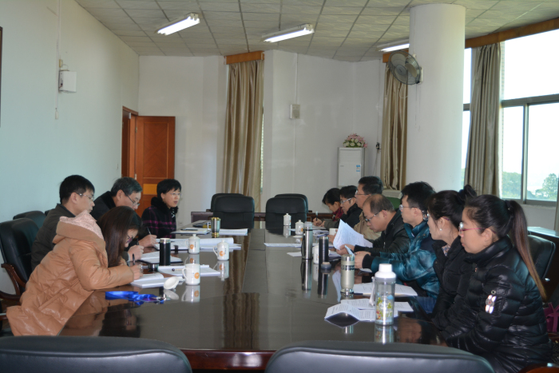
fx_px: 745
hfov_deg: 41.1
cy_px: 186
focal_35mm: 48
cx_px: 280
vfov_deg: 28.1
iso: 280
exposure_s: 1/125
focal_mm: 32
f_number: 4.5
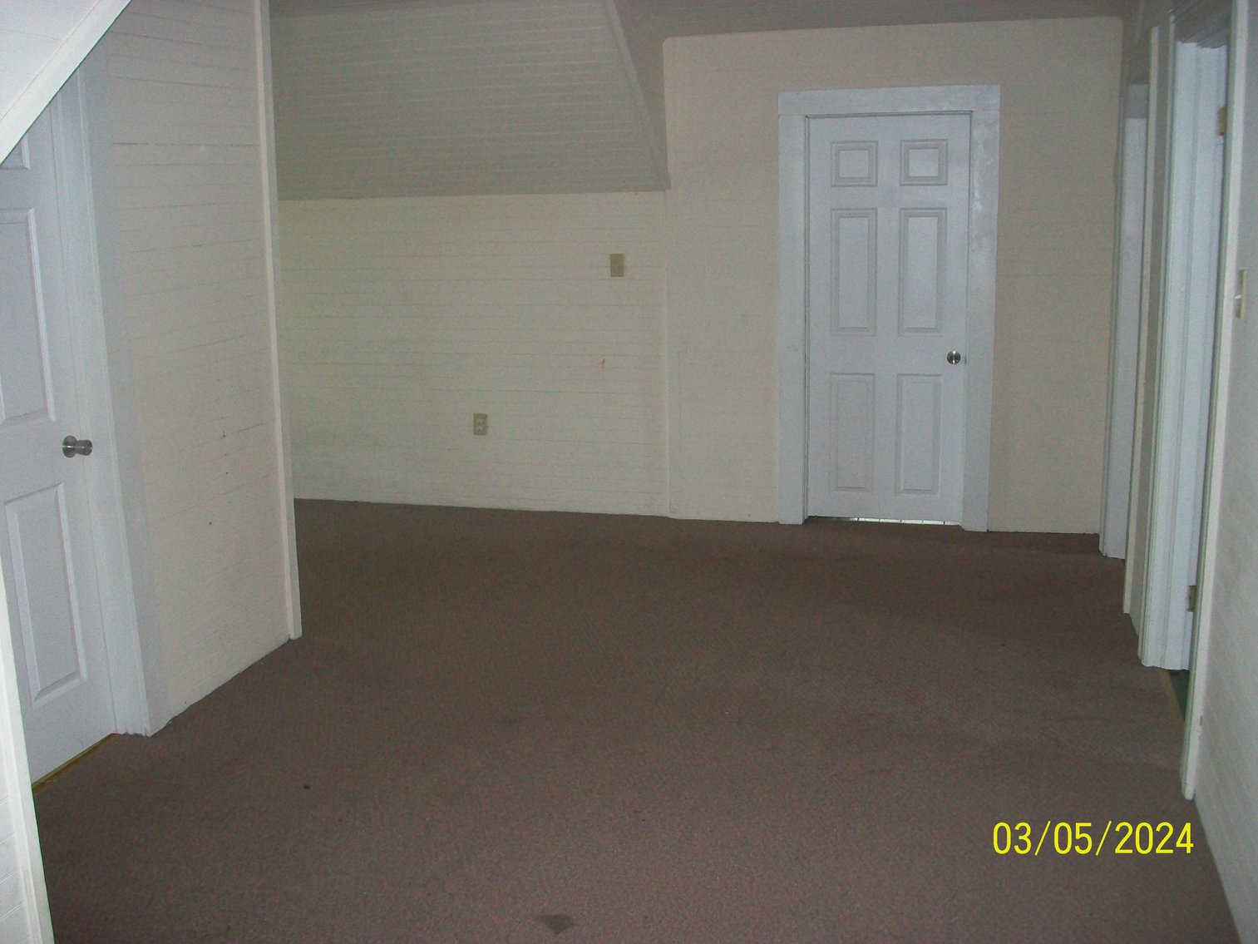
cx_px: 629
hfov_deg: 54.0
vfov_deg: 41.8
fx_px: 1236
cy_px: 472
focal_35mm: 34
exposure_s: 1/60
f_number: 2.8
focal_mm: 5.7
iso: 160
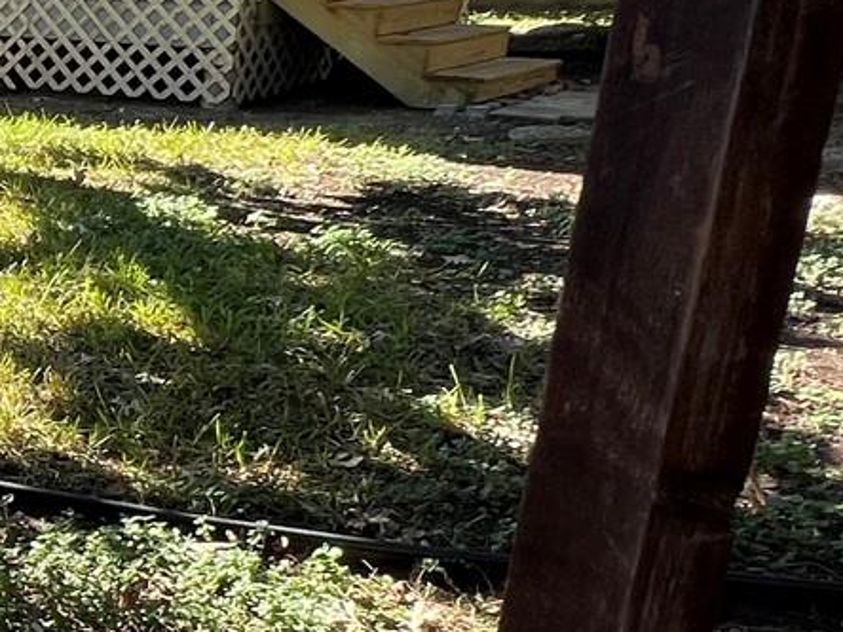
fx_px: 1461
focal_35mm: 60
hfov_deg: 22.2
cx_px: -609
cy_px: 353
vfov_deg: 24.4
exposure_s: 1/222
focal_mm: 1.57
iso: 32
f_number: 1.8
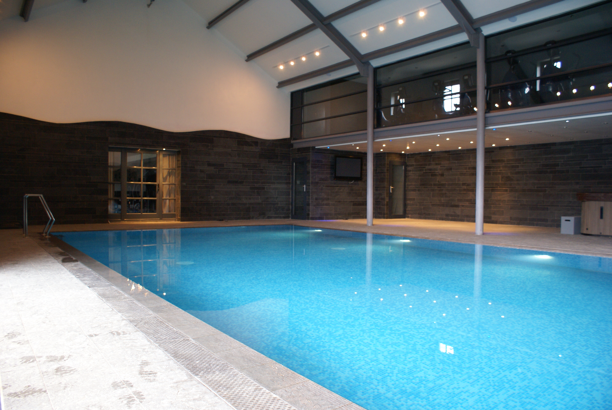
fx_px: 460
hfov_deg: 67.3
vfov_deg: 48.0
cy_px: 205
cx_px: 306
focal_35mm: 27
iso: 400
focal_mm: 18
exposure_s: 1/13
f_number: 3.5
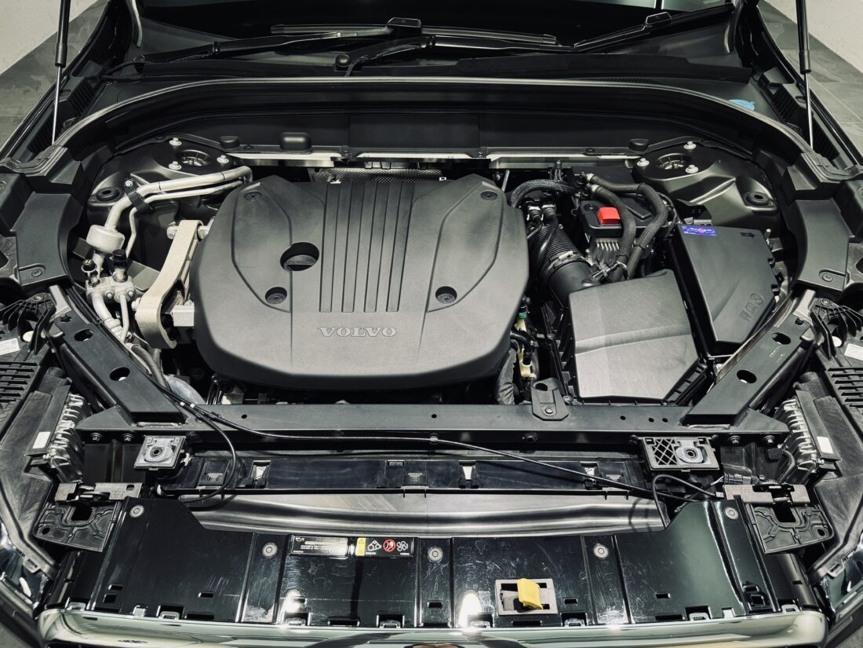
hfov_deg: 71.6
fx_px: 598
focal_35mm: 24
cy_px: 324
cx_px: 432
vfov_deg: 56.8
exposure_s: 1/74
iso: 200
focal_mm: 6.76
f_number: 1.78
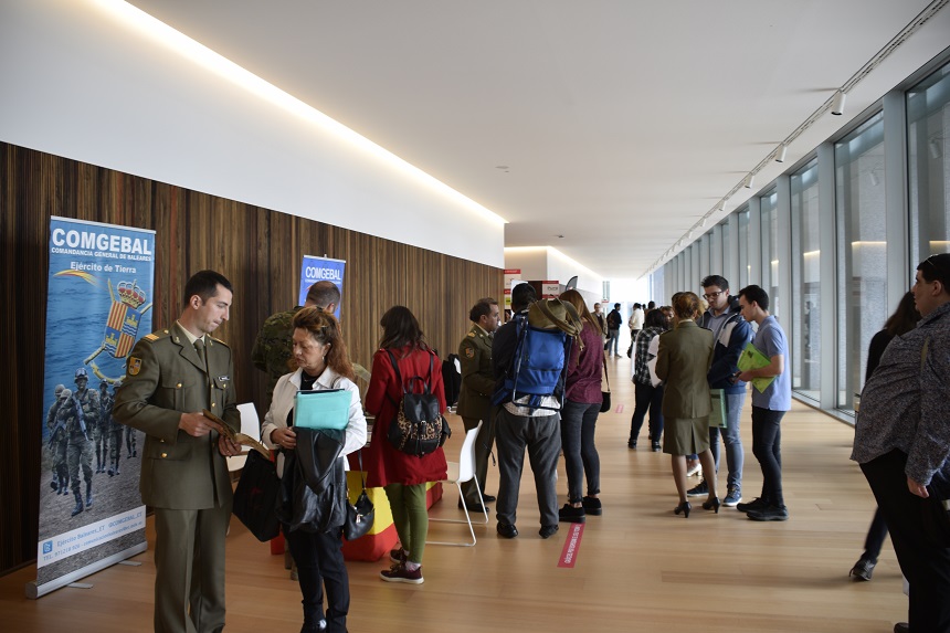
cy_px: 316
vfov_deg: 47.9
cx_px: 475
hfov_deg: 67.4
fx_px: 712
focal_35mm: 27
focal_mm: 18
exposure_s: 1/30
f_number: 3.5
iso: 100
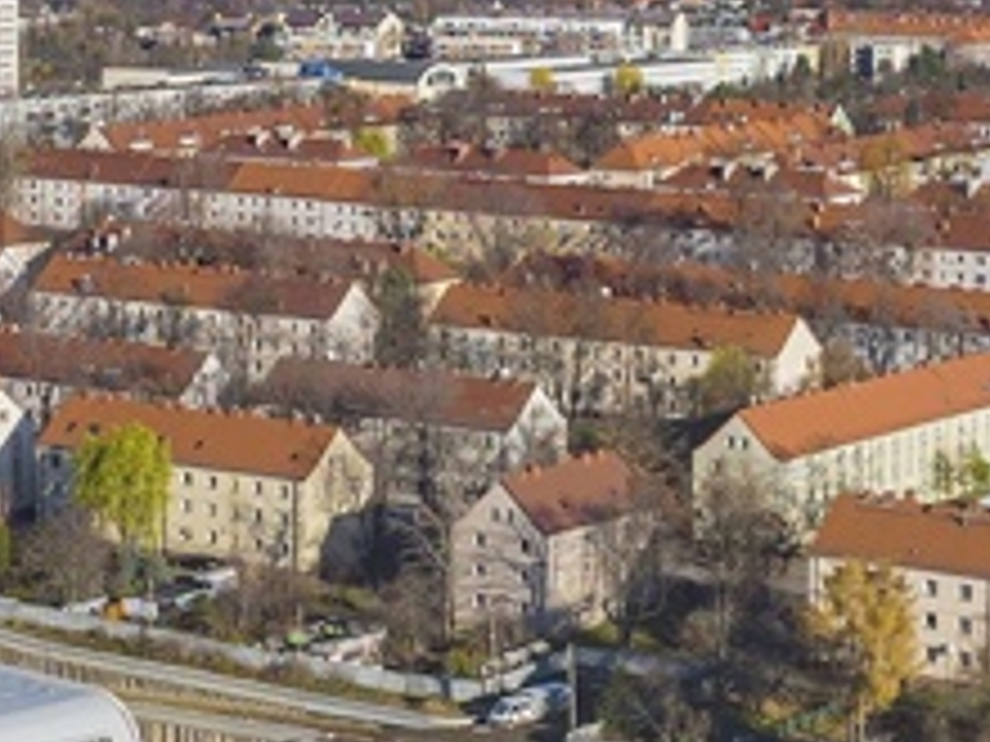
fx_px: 3117
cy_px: 663
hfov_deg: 18.0
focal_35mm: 109
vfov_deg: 13.5
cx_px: 567
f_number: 2.8
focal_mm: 12.29
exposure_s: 1/1600
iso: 100
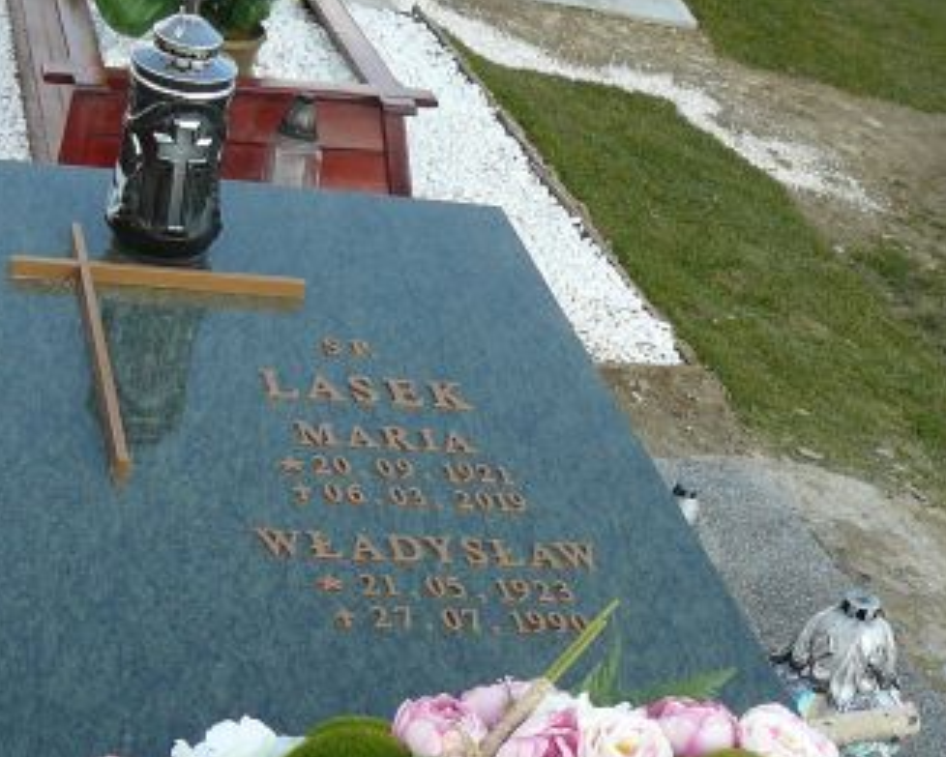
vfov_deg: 22.1
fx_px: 1876
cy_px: 737
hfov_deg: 28.2
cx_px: 351
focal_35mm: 67
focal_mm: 5.2
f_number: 2.8
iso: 80
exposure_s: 1/500
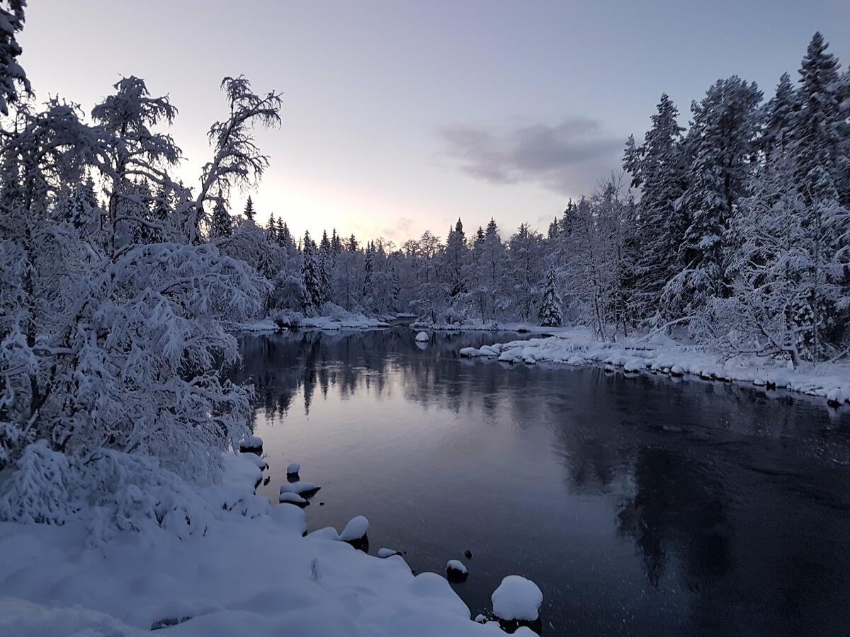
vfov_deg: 53.1
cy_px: 318
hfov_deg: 67.3
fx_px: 638
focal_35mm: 26
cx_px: 425
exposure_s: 1/100
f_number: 1.7
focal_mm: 4.2
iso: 80
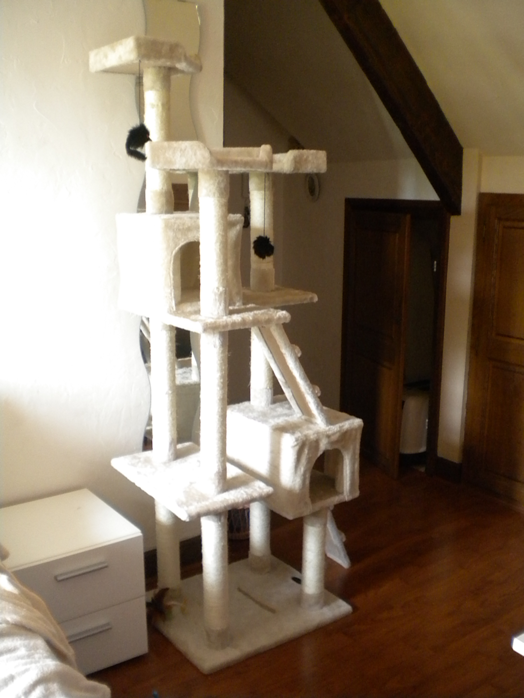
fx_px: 706
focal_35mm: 35
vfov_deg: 52.6
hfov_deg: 40.7
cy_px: 349
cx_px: 262
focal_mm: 6.3
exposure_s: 1/8.8
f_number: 3.1
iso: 420
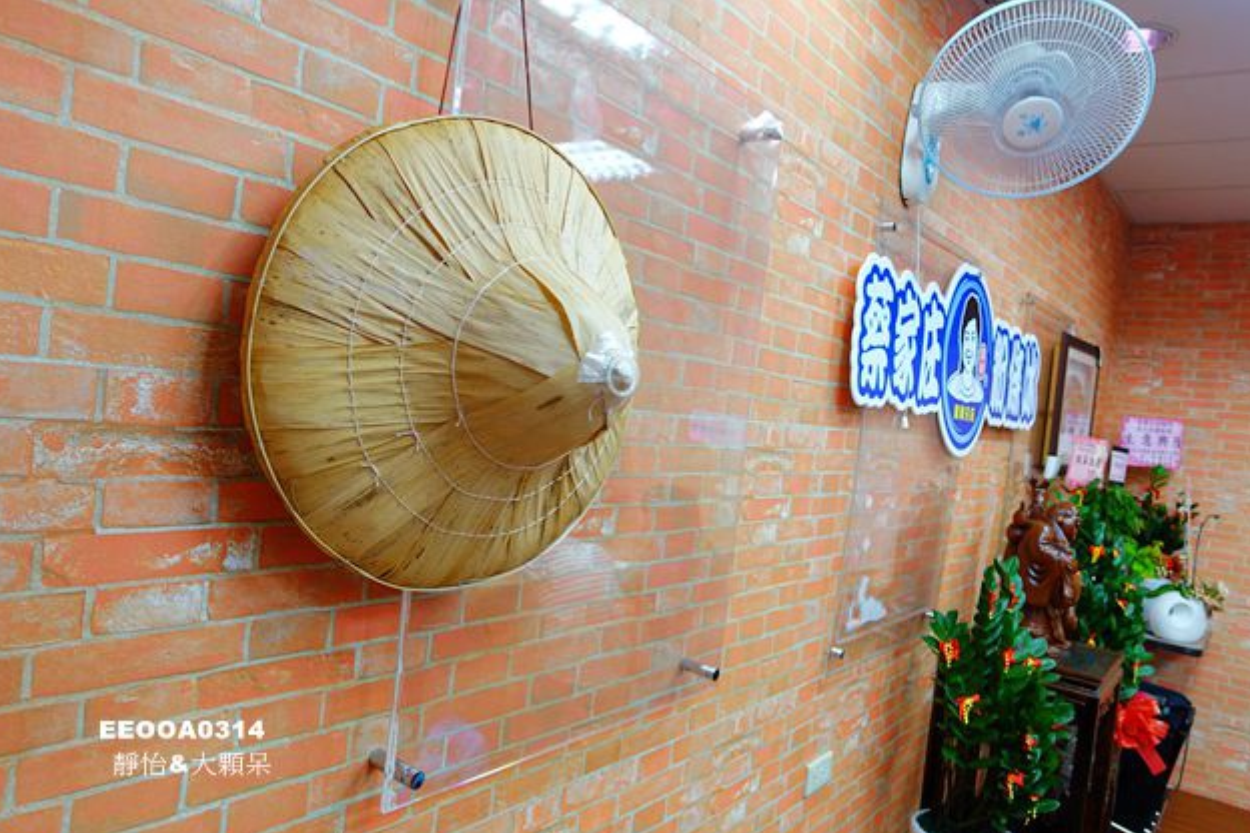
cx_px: 629
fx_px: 868
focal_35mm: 25
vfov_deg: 51.3
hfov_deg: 71.5
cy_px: 432
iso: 125
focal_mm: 8.8
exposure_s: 1/30
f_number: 2.5
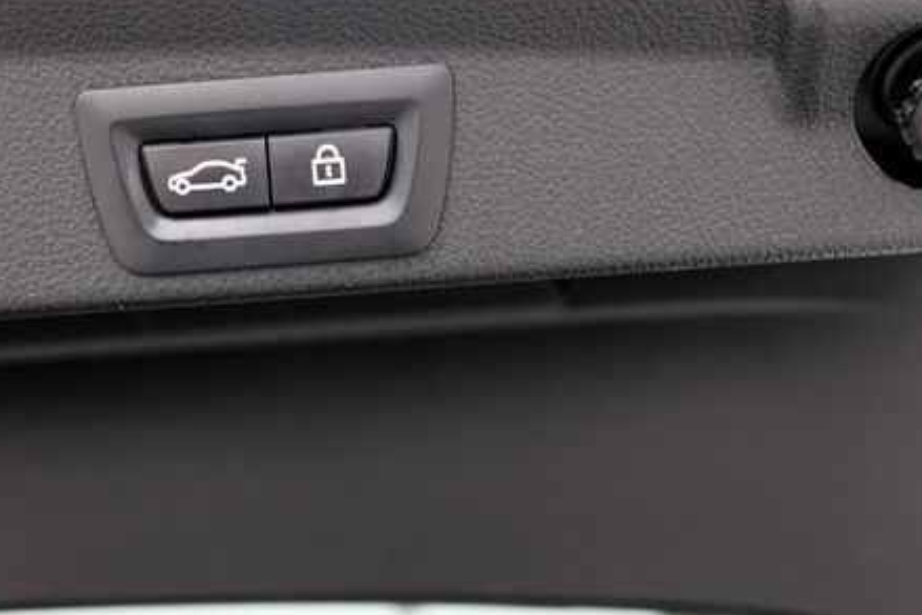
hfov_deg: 35.3
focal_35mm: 56
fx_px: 1435
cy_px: 123
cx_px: 311
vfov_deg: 23.8
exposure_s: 1/60
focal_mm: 24
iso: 400
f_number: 4
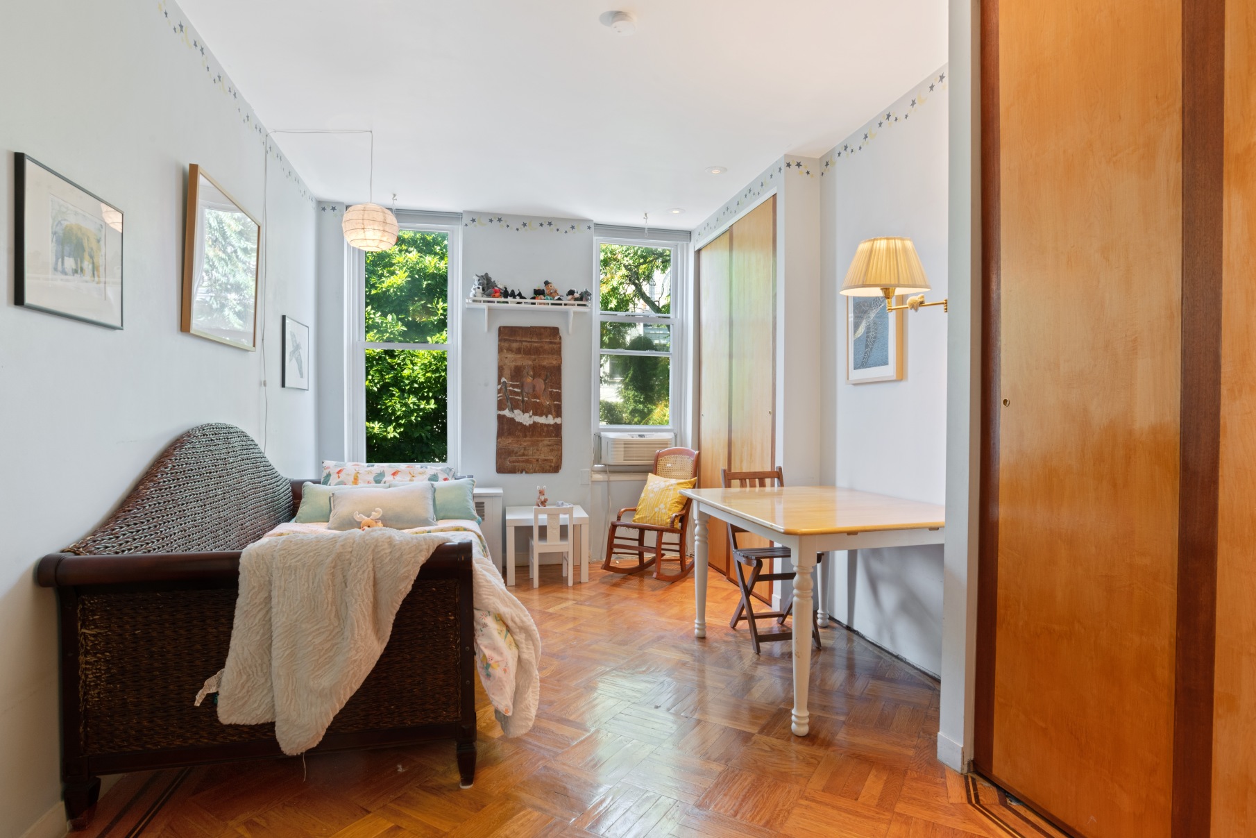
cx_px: 628
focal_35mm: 18
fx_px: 628
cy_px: 419
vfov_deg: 67.4
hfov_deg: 90.0
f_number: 11
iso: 200
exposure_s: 1
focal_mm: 18
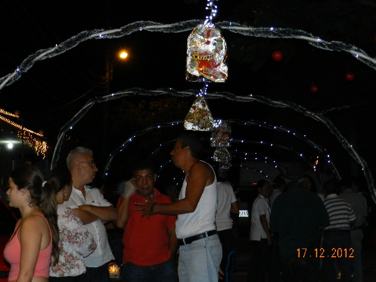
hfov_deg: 19.6
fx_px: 1086
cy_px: 141
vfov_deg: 14.8
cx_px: 188
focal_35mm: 100
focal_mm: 17.7
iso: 800
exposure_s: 1/30
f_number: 4.6
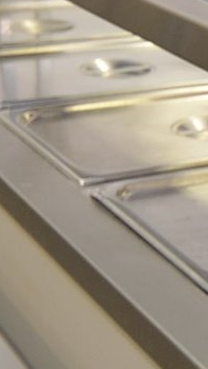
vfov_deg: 17.4
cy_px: 149
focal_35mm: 123
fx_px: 1205
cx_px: 252
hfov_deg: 9.7
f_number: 4
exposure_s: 1/60
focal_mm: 16
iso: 560
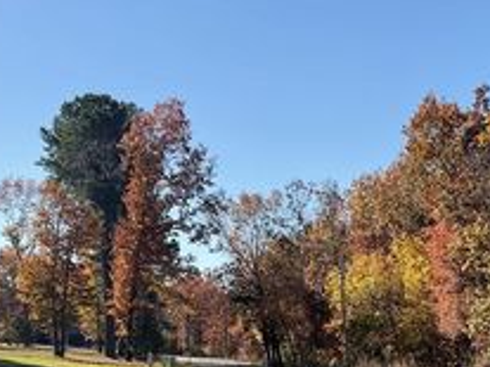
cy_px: 321
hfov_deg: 27.6
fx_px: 990
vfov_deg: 20.6
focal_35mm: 70
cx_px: 329
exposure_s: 1/1730
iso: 16
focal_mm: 3
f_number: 1.8
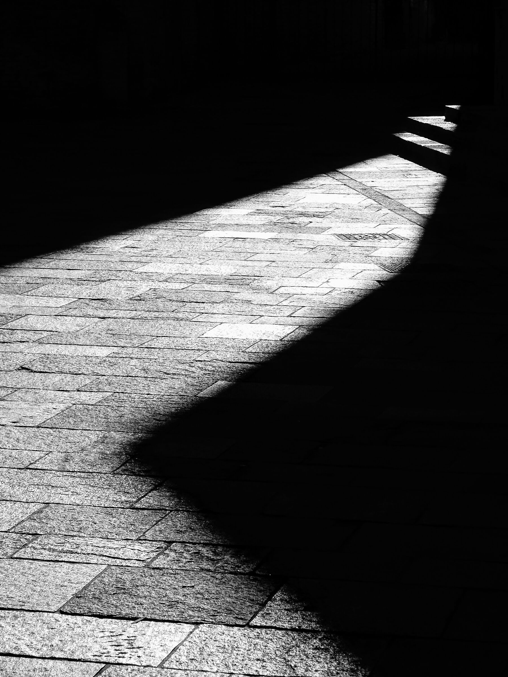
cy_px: 338
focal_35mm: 112
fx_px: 2192
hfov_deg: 13.2
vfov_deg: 17.6
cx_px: 254
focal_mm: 19.1
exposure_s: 1/1600
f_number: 5.6
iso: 200
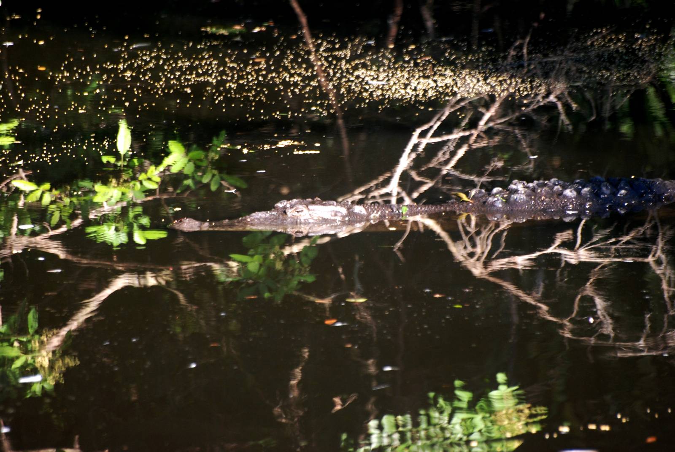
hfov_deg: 4.6
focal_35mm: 450
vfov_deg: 3.1
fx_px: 8447
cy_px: 226
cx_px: 338
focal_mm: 300
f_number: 5.6
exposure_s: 1/160
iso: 400
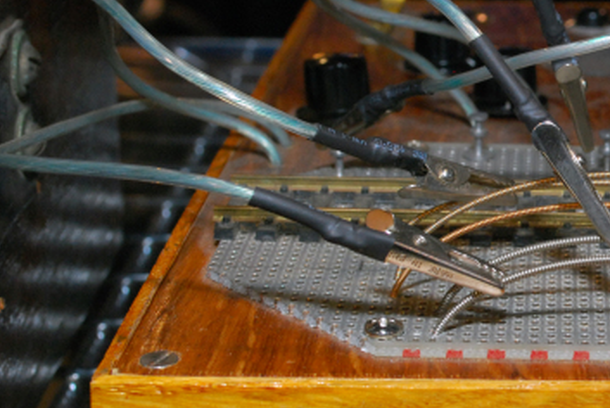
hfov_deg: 18.4
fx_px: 1831
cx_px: 616
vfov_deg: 12.7
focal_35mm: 108
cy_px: 206
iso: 640
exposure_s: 1/60
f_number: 10
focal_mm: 34
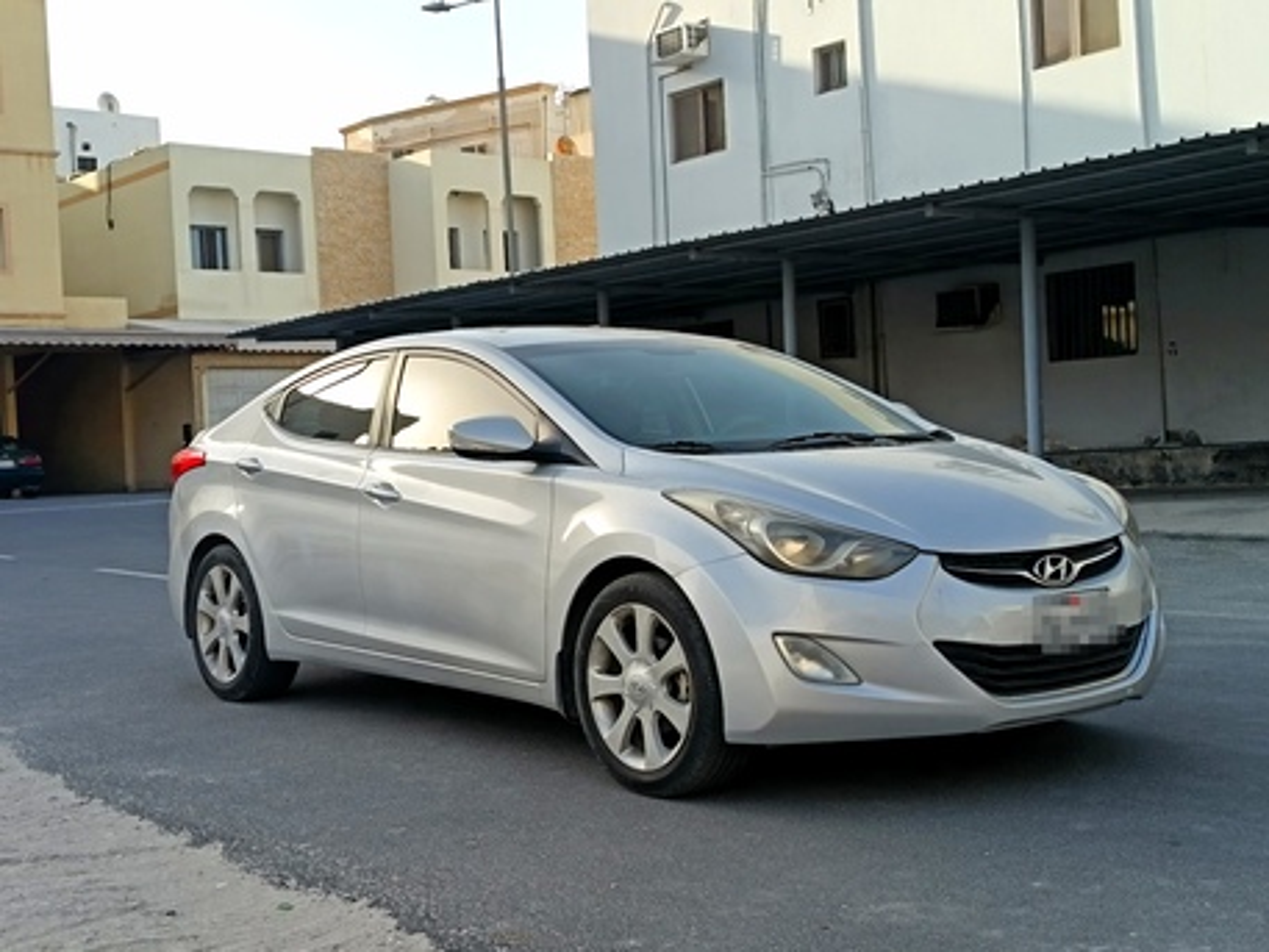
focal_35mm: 48
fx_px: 1760
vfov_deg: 30.3
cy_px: 476
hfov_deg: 39.6
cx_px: 634
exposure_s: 1/206
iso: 100
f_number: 1.75
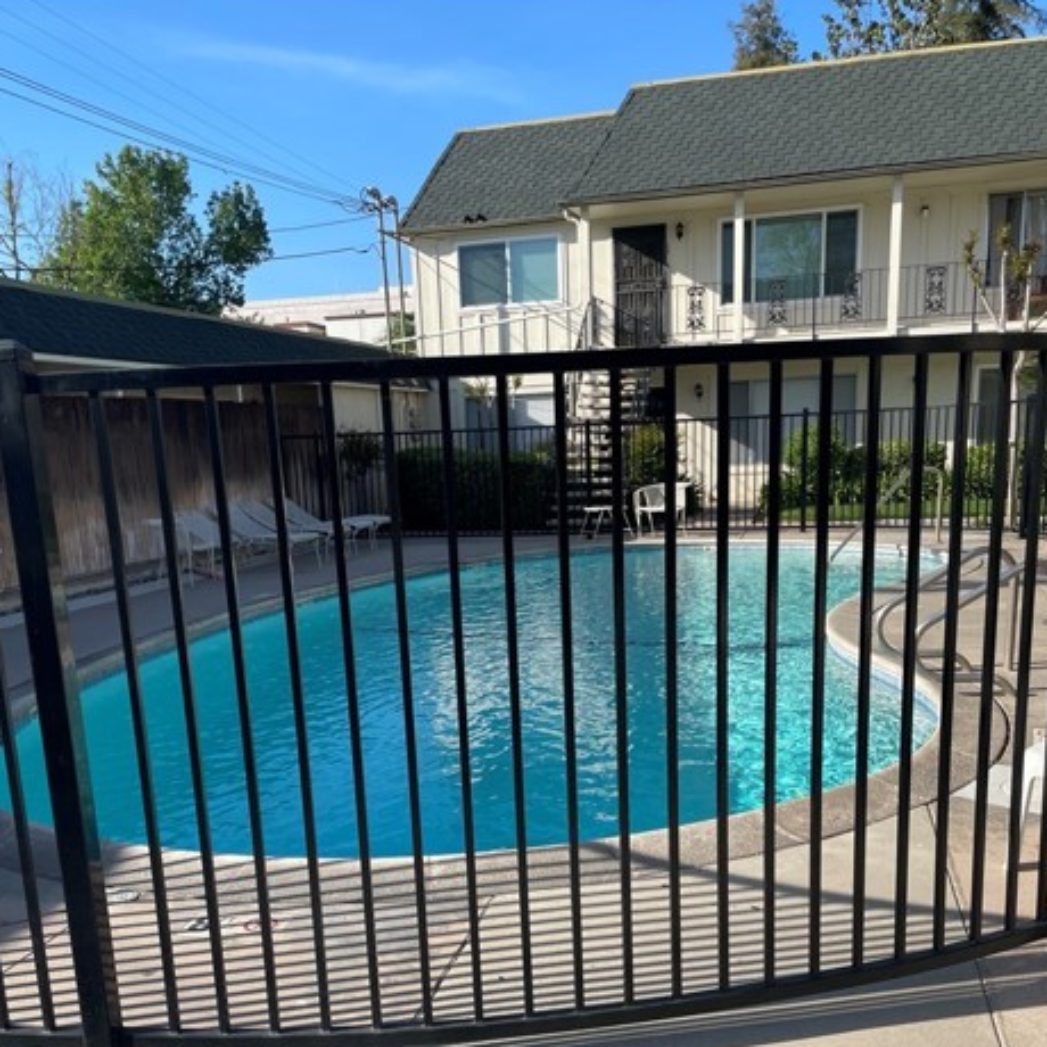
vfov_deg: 50.2
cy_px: 701
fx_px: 1095
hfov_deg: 51.1
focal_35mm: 32
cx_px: 512
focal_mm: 4.2
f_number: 1.6
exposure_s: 1/2304
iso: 32
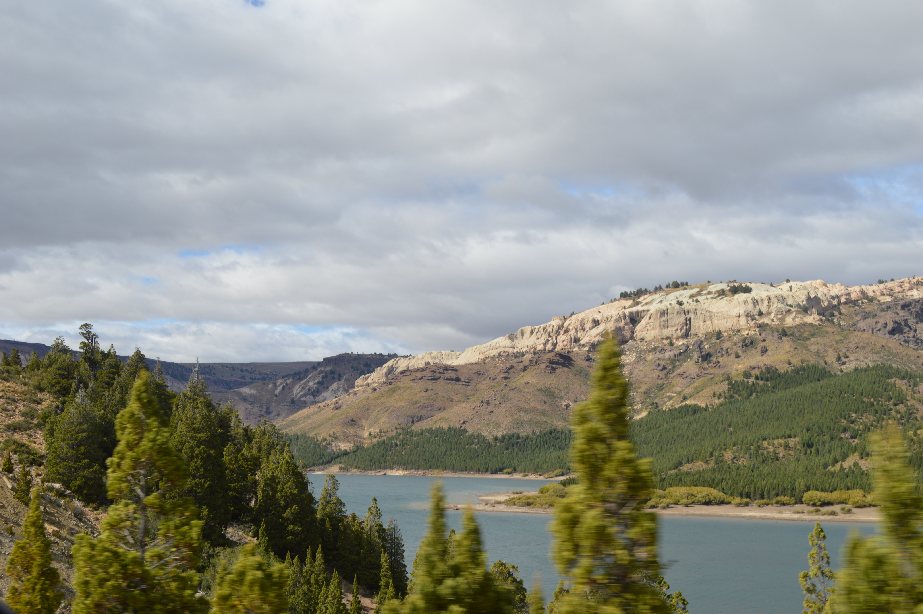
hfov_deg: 49.6
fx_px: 999
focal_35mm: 39
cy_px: 307
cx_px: 462
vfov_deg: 34.1
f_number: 8
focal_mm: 26
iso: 100
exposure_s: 1/250
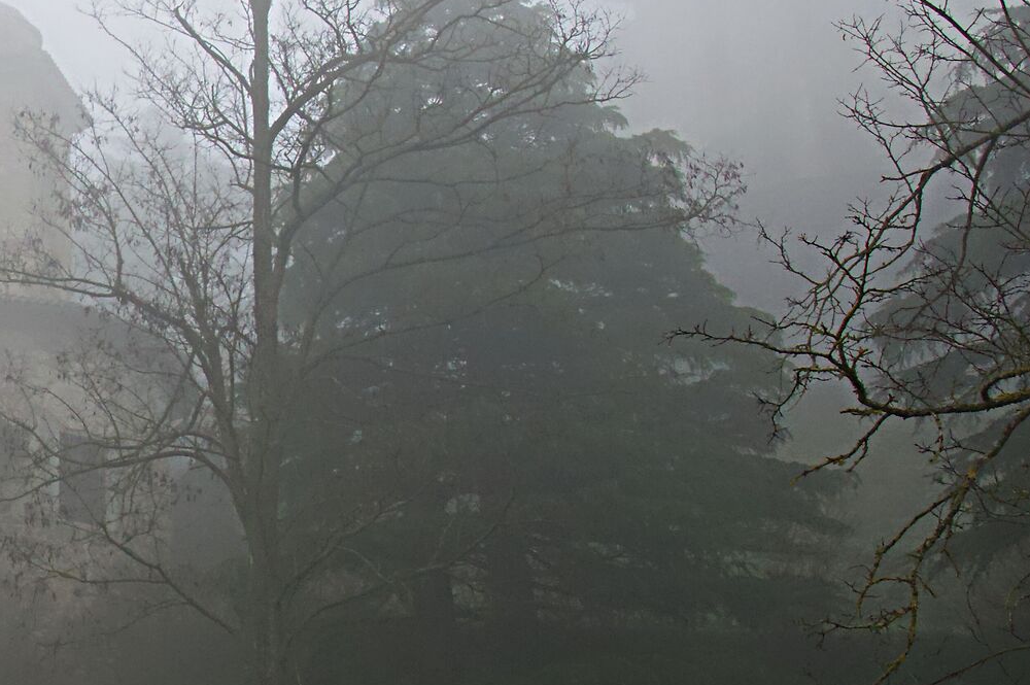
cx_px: -166
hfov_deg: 25.5
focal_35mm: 72
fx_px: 2058
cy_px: 402
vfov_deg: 18.9
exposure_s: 1/320
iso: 400
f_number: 9
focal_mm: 20
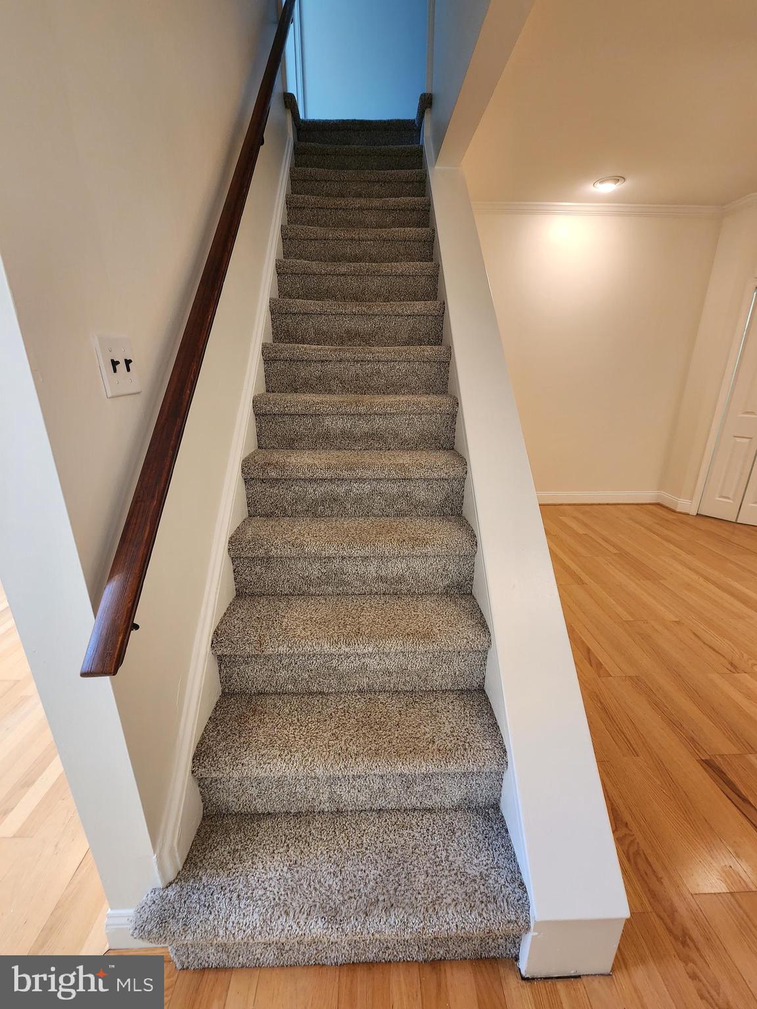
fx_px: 379
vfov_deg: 106.2
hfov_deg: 89.9
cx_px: 378
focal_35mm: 13
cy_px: 504
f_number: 2.2
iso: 200
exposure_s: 1/60
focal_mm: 2.2
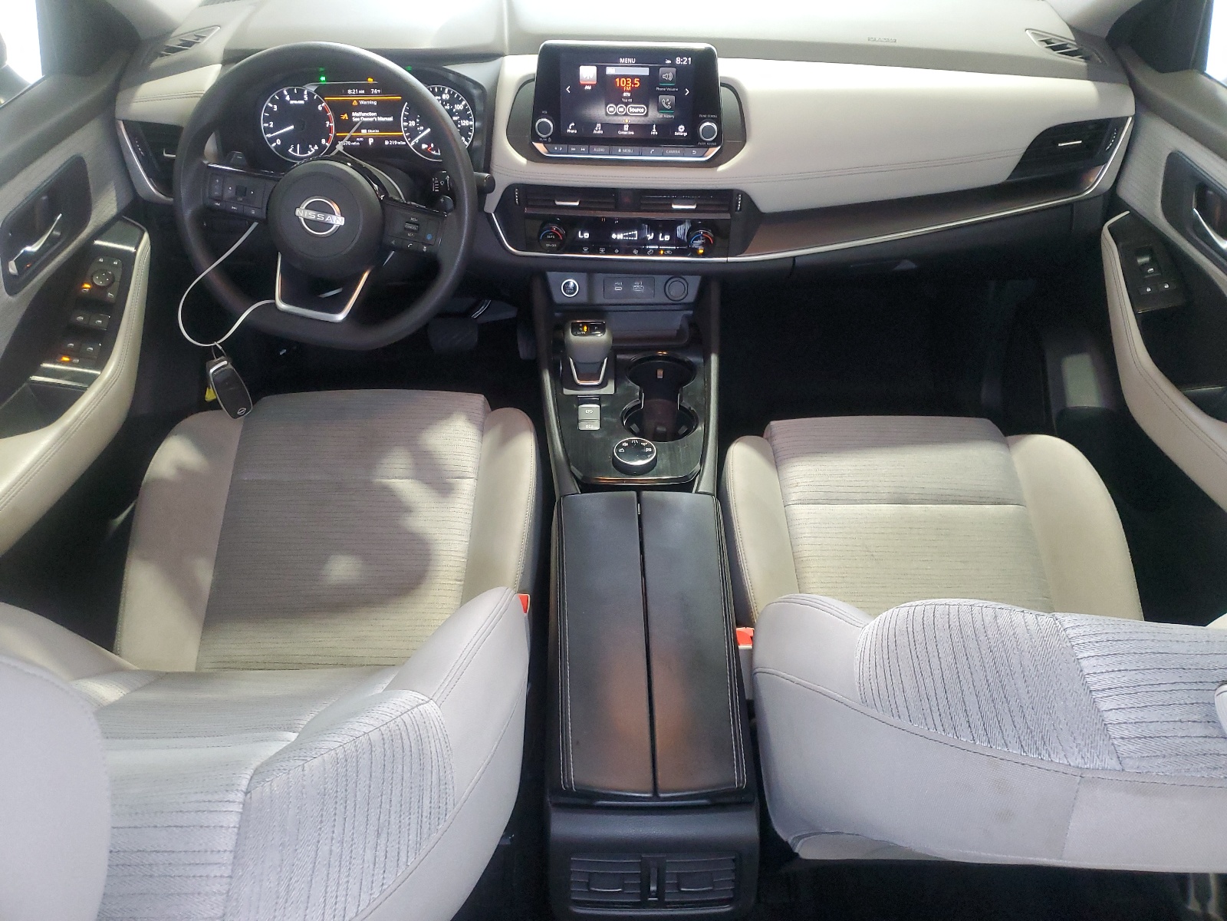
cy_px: 460
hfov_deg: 67.3
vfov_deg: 53.1
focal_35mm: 26
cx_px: 614
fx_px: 922
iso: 276
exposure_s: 1/60.2
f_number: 1.5
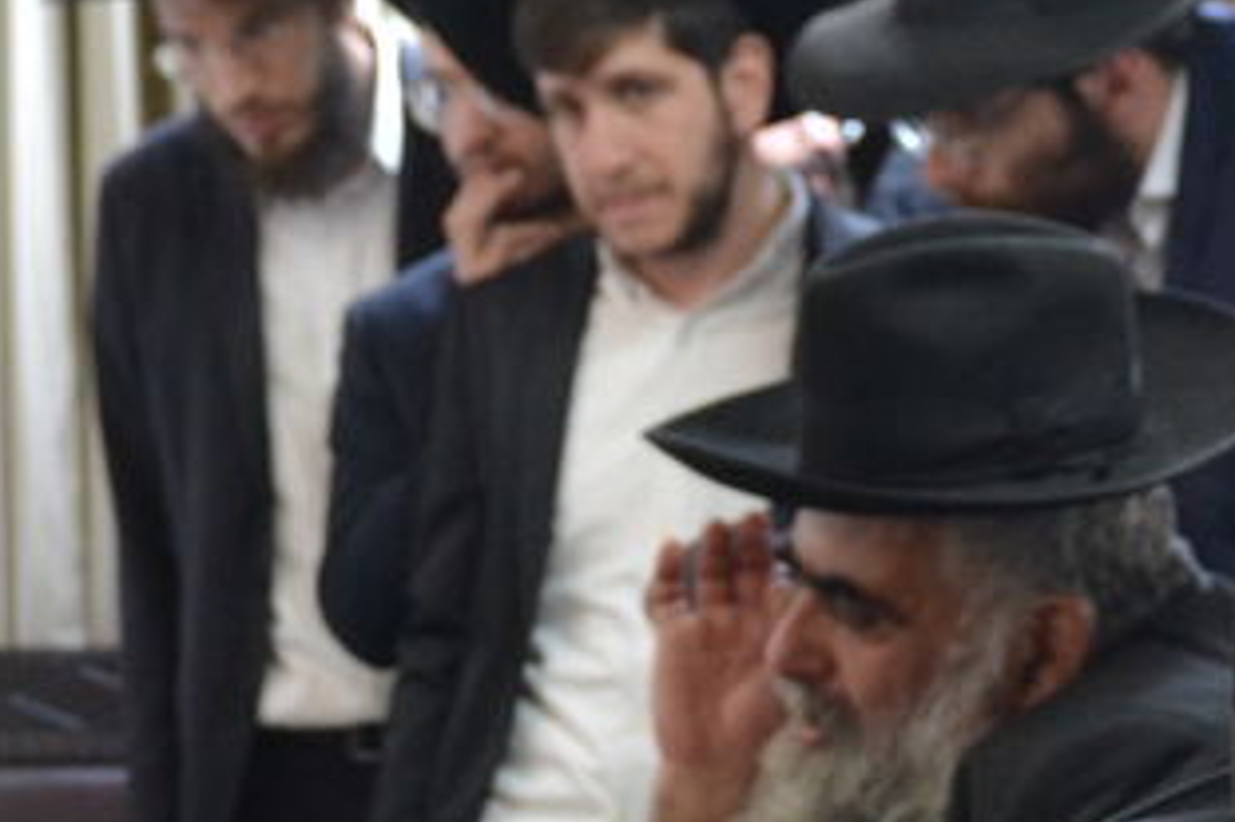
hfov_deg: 12.7
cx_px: 913
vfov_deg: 8.0
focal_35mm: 162
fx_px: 5554
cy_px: 1710
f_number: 4.5
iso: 800
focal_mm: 24
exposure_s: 1/50
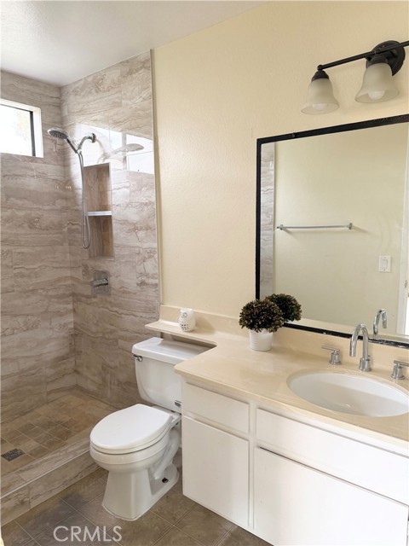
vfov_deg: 71.6
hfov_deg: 56.8
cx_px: 204
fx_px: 378
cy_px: 273
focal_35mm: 24
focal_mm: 6.76
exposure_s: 1/120
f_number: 1.78
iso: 200
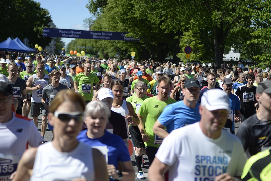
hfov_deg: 28.8
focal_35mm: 70
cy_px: 90
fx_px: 527
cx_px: 136
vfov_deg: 19.5
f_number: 2.8
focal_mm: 70
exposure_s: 1/1600
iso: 100
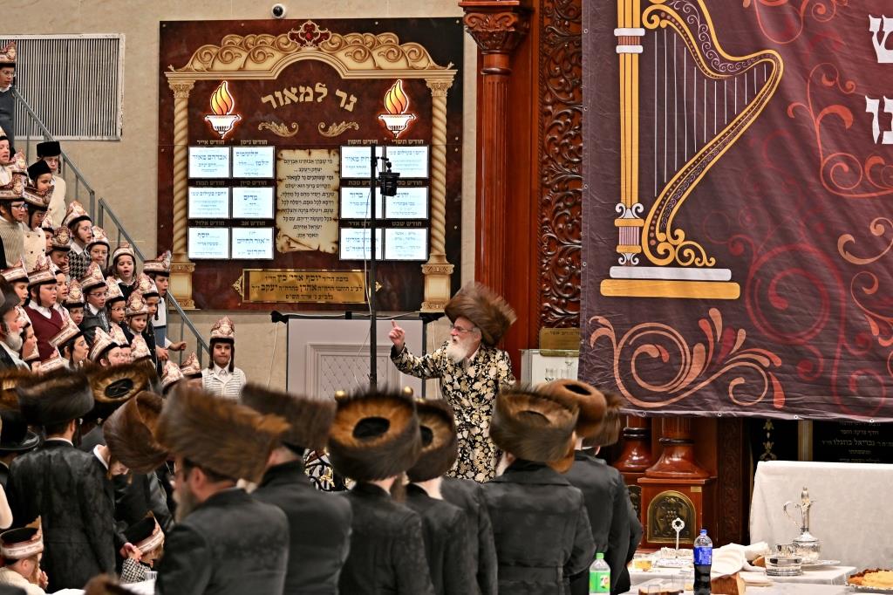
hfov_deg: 15.2
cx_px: 446
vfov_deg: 10.2
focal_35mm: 135
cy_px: 298
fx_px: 3347
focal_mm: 90
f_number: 2.8
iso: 200
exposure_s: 1/320
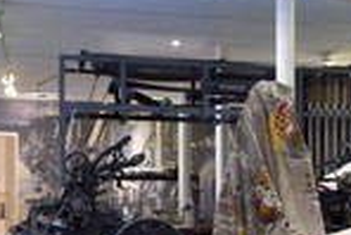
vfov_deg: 15.9
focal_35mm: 85
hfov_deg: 23.3
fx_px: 830
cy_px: 221
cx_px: 313
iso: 1600
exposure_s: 1/15
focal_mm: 30
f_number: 5.6
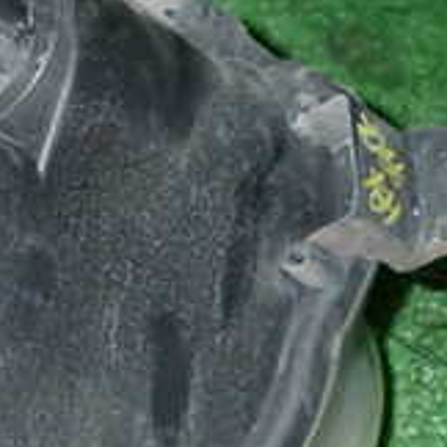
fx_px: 1198
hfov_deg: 19.7
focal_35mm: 82
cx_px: -108
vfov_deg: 20.8
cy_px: 372
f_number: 5.6
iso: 500
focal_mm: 4.5
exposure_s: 1/30
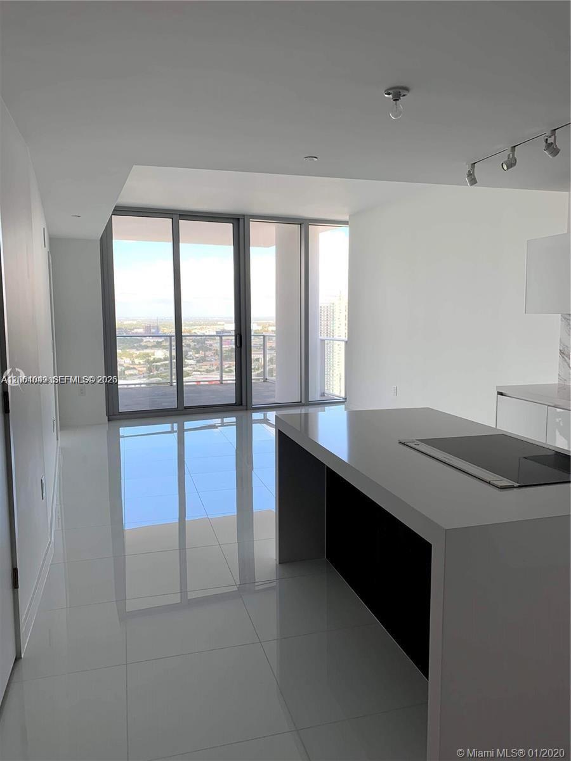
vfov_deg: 67.3
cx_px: 286
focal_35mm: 26
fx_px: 572
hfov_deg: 53.1
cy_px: 380
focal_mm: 4.25
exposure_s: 1/122
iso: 25
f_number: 1.8
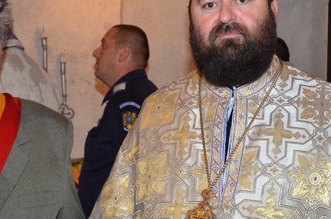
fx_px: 798
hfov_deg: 23.3
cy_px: 132
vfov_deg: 15.6
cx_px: 99
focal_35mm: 87
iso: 800
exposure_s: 1/60
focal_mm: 24
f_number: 4.5
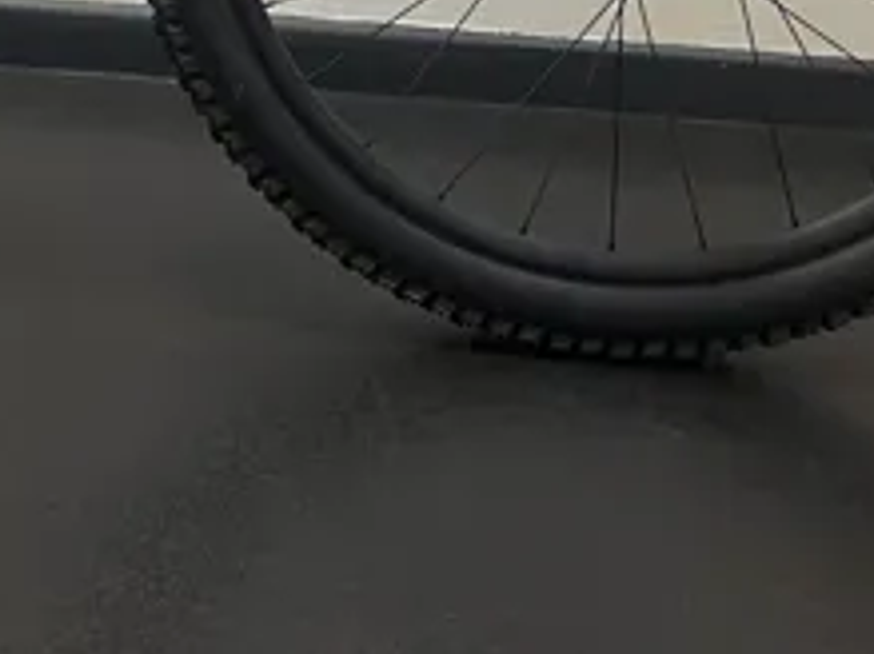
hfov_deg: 19.5
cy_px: -315
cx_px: -168
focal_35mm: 95
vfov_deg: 14.5
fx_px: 2397
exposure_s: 1/50
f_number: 1.6
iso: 80
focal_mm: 5.1
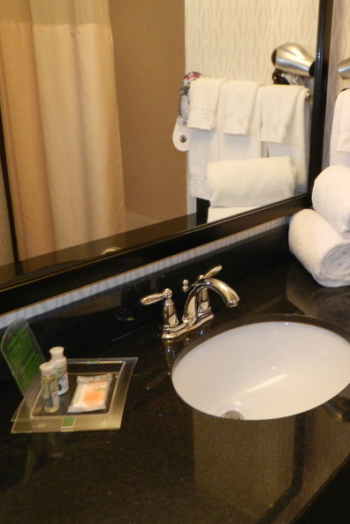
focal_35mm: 35
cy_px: 260
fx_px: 510
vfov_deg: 54.4
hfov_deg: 36.5
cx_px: 281
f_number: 3.5
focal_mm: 4.5
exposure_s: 1/15
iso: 400
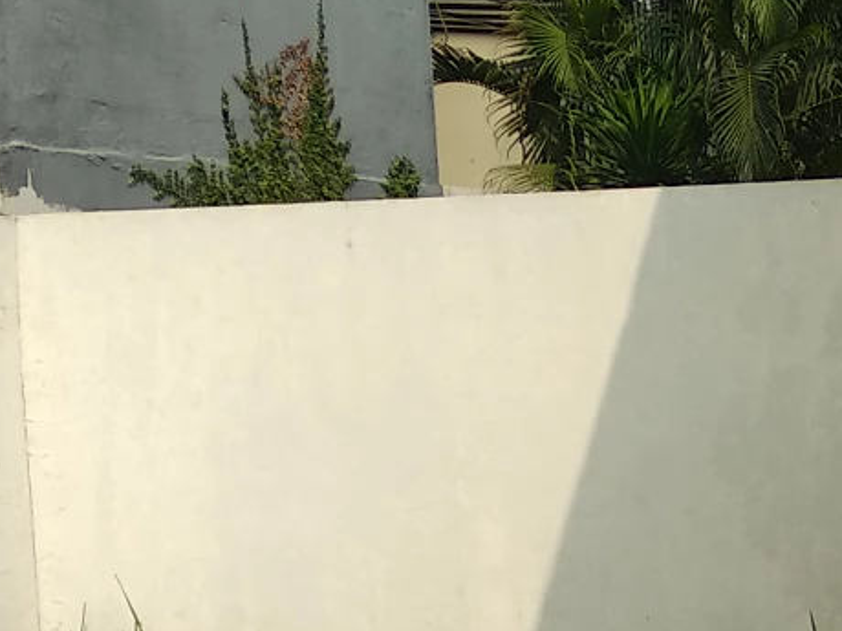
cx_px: 923
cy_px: 647
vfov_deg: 12.9
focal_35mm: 113
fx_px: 2749
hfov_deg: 16.9
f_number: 2.2
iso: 100
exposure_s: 1/1111
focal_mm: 3.81
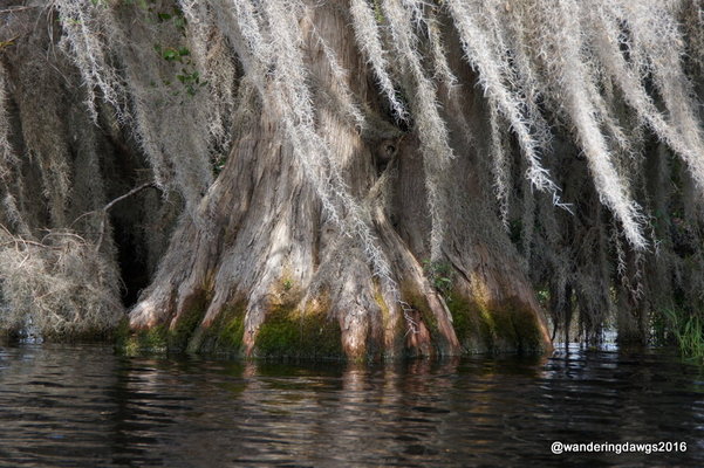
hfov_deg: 13.0
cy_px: 234
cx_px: 352
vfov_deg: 8.7
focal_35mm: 158
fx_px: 3078
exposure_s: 1/320
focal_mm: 105
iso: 200
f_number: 7.1
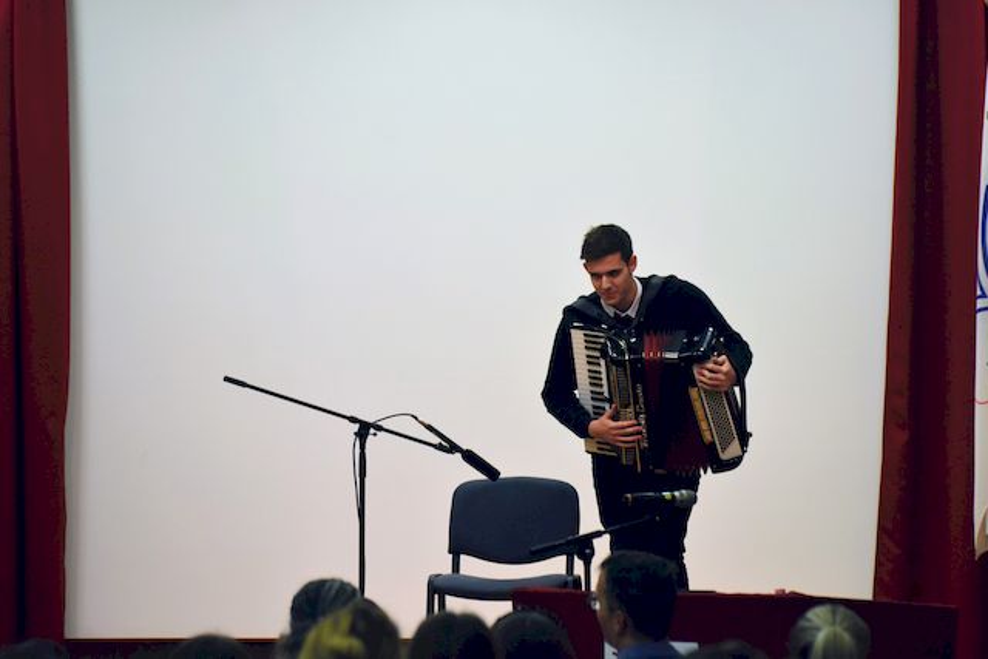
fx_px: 4200
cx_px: 494
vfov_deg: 9.0
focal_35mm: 153
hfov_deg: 13.4
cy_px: 330
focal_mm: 102
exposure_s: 1/250
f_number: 4.8
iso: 560
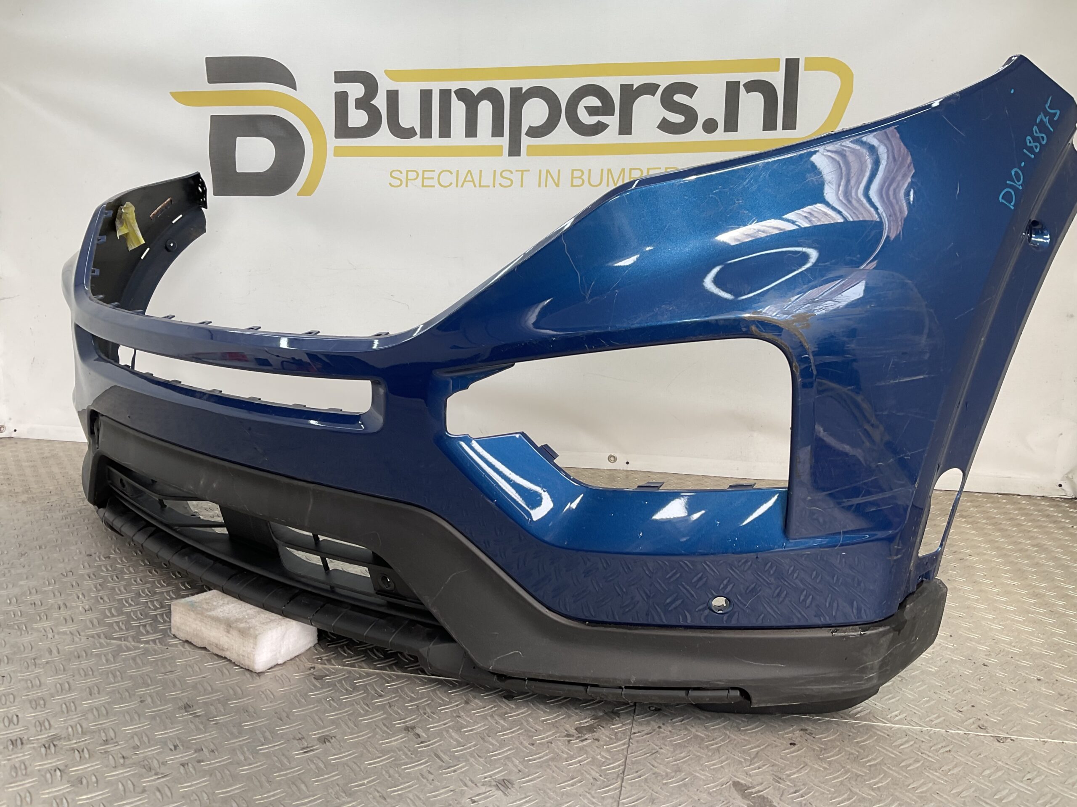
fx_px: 902
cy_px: 404
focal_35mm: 29
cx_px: 538
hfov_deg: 61.7
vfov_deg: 48.2
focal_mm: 3
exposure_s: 1/119
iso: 16
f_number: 1.8
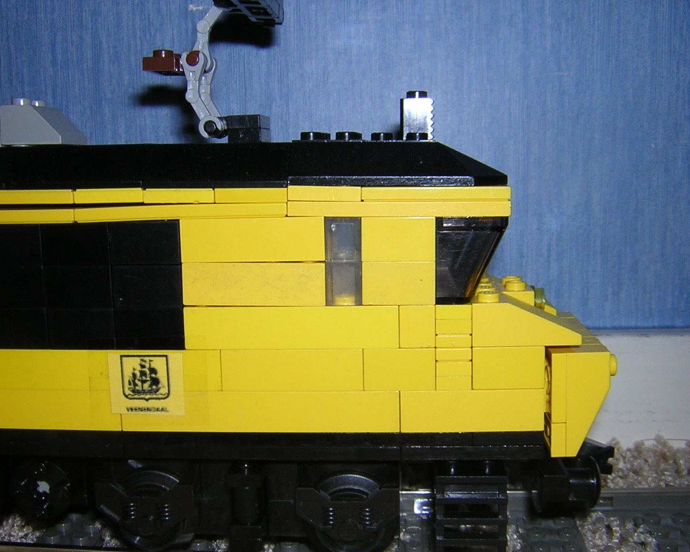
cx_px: 345
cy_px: 301
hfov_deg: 44.8
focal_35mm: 41
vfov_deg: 36.5
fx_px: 837
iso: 100
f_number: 5.2
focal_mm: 4.7
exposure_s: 1/60.1
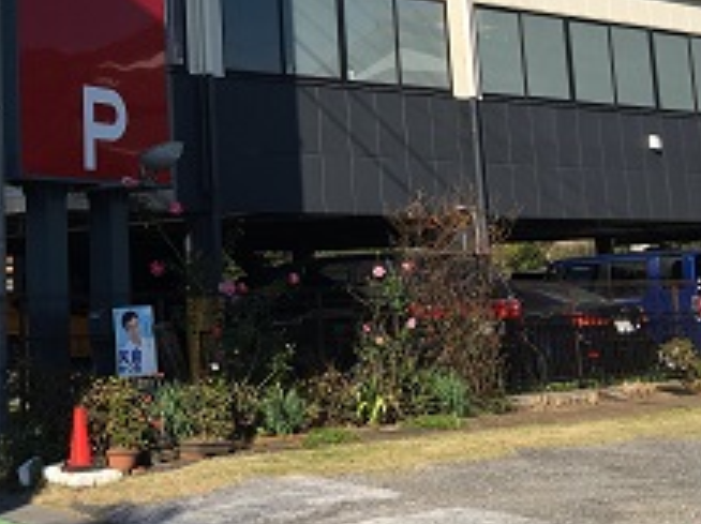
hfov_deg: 29.1
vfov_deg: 22.4
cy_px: 55
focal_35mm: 64
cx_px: 68
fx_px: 1295
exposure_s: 1/1479
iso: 25
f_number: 2.2
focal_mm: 4.15
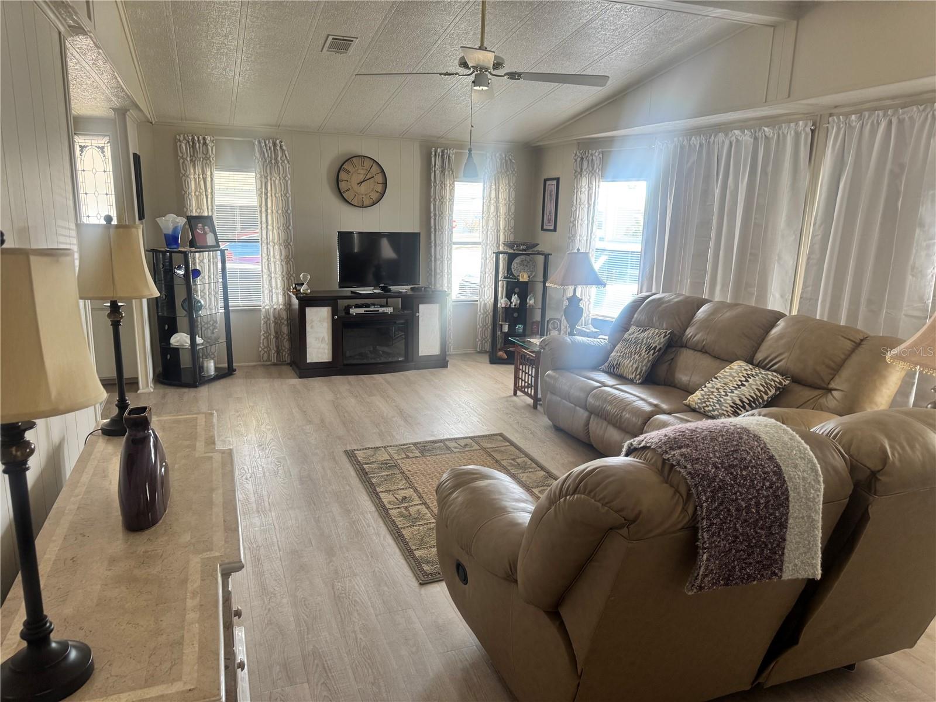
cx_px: 468
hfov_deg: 71.6
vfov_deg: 56.8
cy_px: 351
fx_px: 649
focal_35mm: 24
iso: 160
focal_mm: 6.76
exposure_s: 1/120
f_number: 1.78
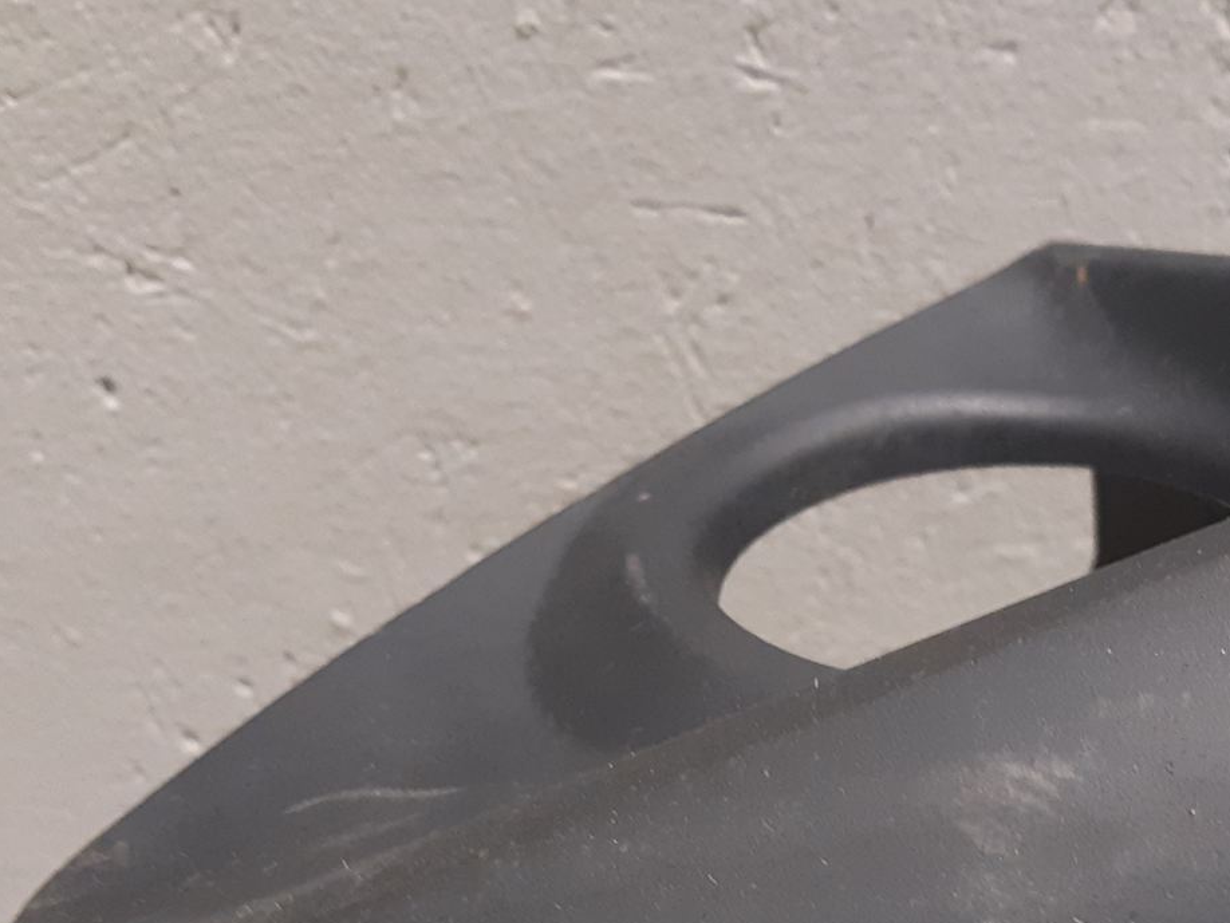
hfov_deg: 32.8
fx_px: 2061
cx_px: 853
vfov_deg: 24.8
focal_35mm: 58
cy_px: 739
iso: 200
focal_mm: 3.93
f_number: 1.7
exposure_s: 1/33
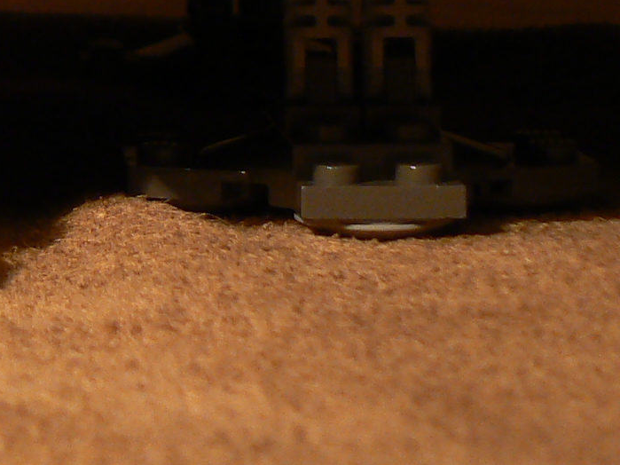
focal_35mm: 145
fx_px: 2597
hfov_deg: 12.7
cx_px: -402
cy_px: -358
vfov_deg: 9.7
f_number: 2.8
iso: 100
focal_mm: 6
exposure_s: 1/20
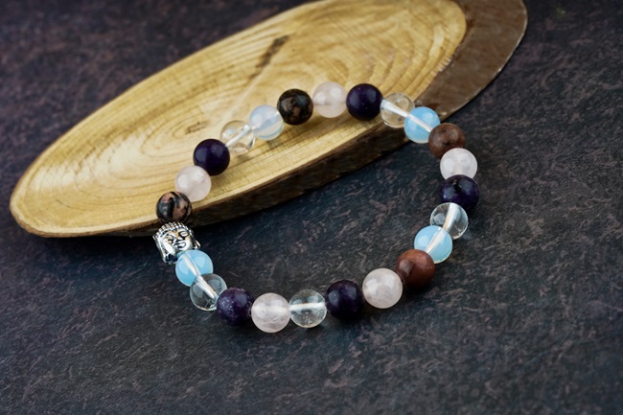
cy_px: 208
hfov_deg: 22.6
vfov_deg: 15.2
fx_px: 1557
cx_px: 312
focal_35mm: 90
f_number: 13
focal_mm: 90
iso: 100
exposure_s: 1/160
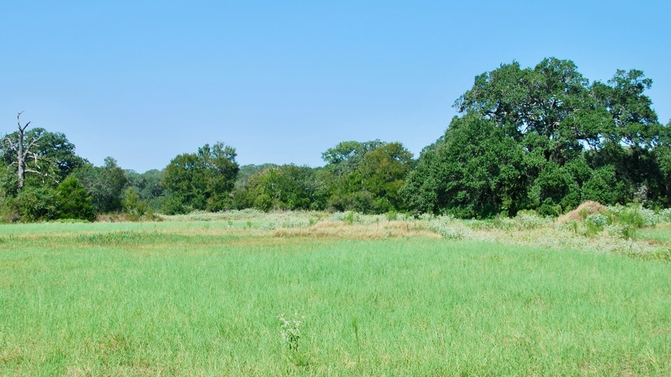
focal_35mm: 56
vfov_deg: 21.4
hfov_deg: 37.2
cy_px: 190
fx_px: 996
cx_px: 309
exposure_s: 1/250
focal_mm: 32
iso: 100
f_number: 8
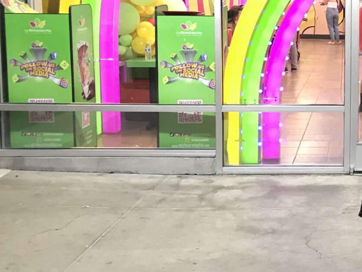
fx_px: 721
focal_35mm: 69
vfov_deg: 21.2
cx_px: 393
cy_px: 79
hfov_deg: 26.1
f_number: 1.8
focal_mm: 3.99
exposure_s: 1/15
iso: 64
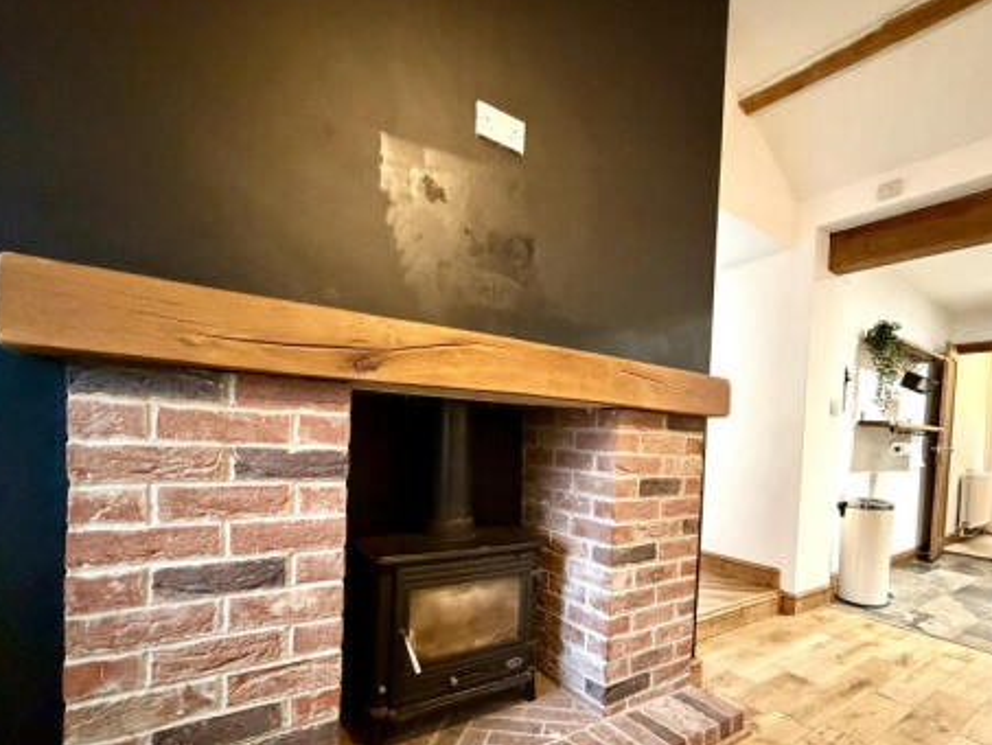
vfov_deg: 70.7
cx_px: 588
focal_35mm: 18
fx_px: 516
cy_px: 455
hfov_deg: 86.8
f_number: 2.2
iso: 1000
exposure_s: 1/50
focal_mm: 2.22
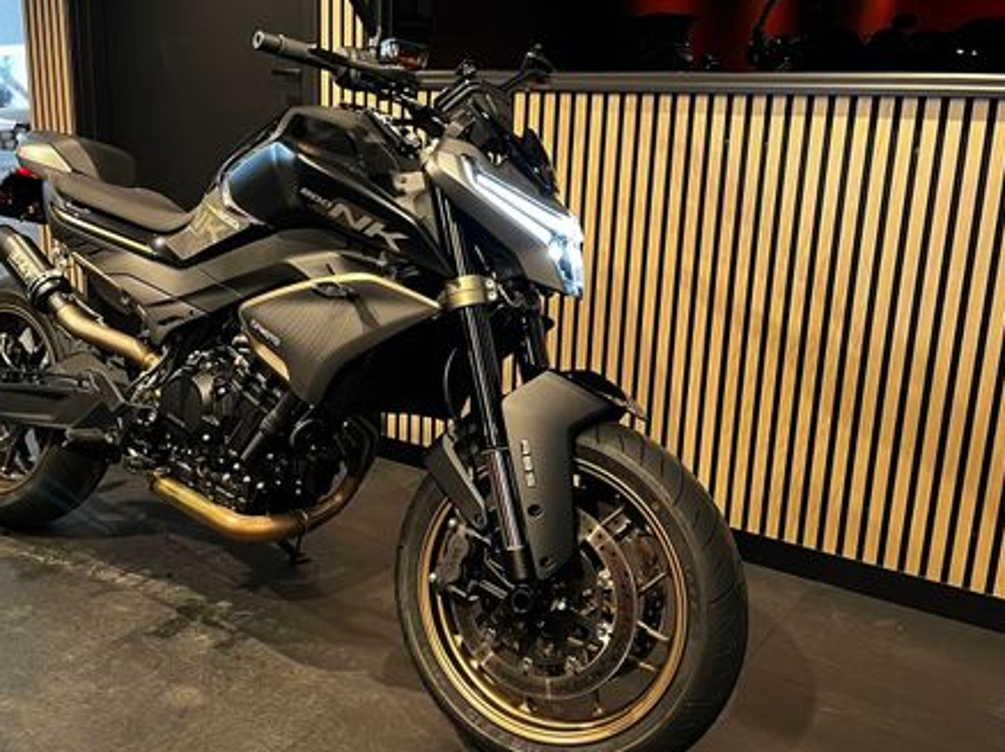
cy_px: 362
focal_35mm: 38
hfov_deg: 47.9
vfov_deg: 37.7
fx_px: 1103
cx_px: 307
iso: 160
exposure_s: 1/50
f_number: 1.6
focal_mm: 5.1
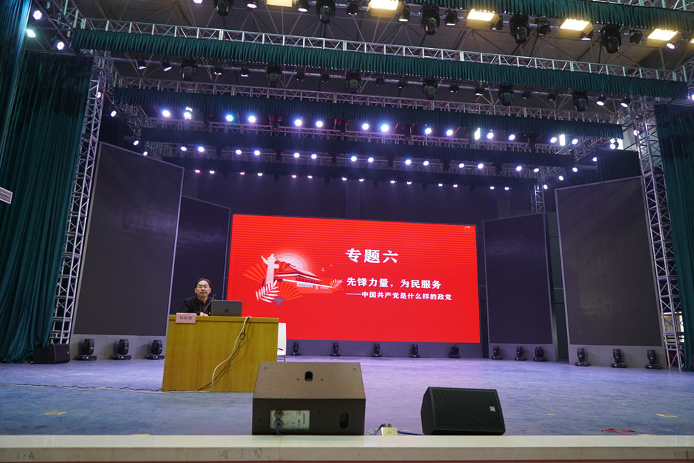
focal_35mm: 24
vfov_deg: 53.1
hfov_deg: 73.7
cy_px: 232
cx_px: 347
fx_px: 463
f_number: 4
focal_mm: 24
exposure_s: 1/160
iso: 1600
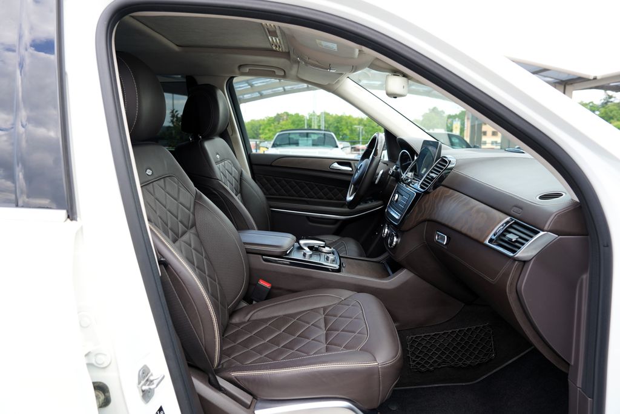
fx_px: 413
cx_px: 310
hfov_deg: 73.7
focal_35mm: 24
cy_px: 207
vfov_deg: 53.1
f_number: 4.5
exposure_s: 1/80
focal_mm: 24
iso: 100
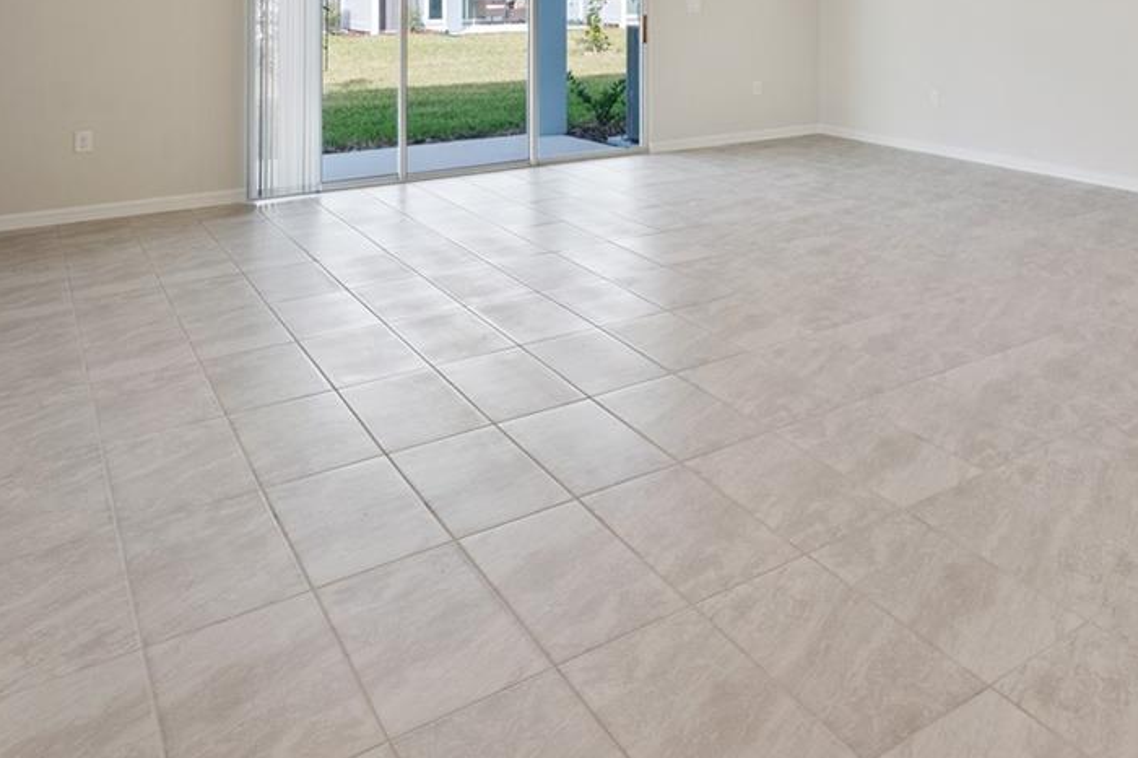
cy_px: -28
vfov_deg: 36.3
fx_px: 1011
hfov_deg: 54.5
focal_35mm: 32
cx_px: 920
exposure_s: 1/4
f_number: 8
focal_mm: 14
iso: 400
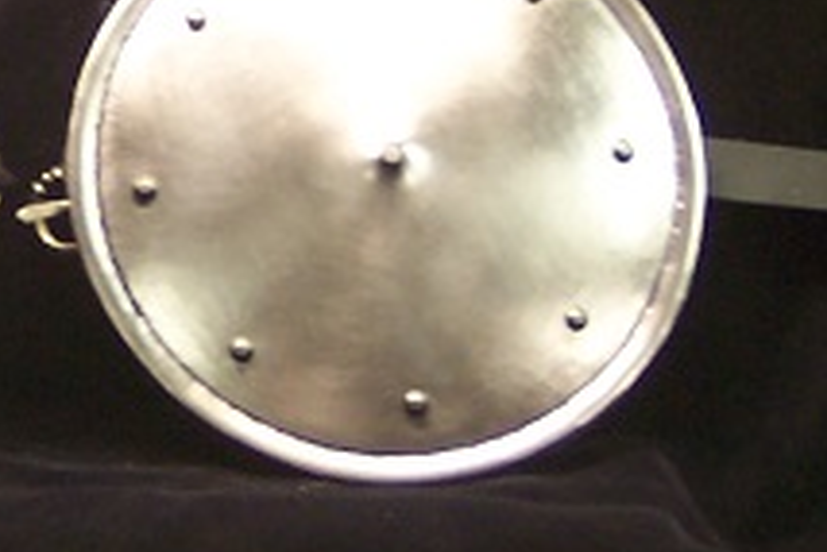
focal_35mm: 203
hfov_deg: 10.1
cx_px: 12
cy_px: 185
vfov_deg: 6.8
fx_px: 4666
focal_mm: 13.3
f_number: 3.4
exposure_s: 1/8
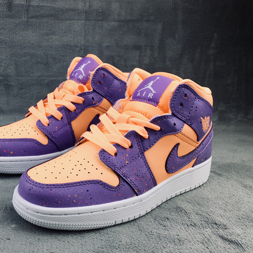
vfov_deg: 44.9
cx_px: 85
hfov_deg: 44.3
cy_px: 129
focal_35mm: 37
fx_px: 306
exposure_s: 1/50
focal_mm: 4.15
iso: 25
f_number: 2.2
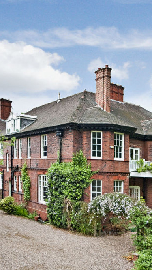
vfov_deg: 59.5
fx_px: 236
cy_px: 135
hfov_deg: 35.7
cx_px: 75
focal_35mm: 33
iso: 200
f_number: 5.6
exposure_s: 1/125
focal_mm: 14
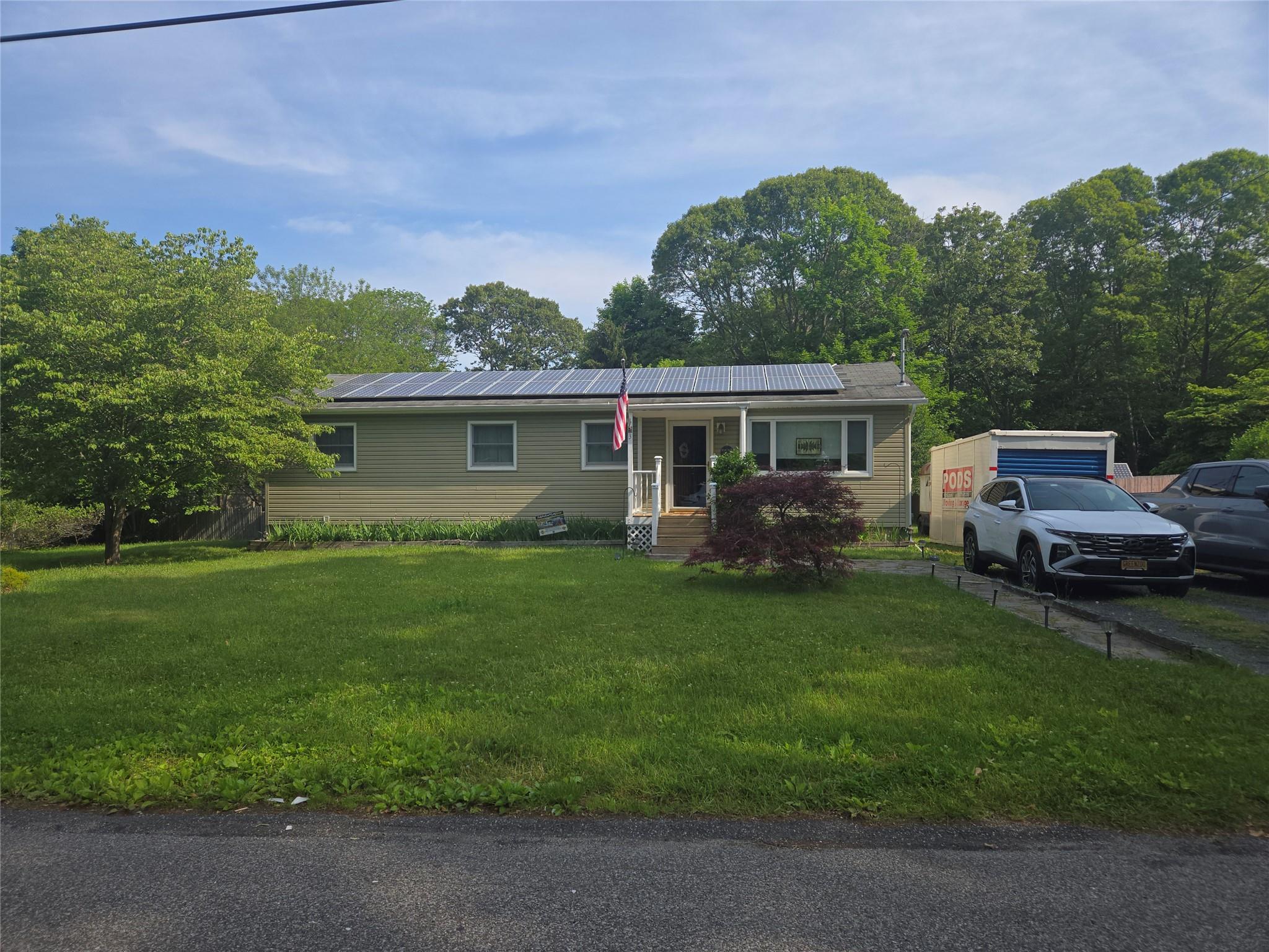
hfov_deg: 73.9
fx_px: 843
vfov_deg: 58.9
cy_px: 476
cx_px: 634
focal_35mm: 23
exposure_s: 1/1399
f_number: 1.8
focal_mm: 5.4
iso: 25
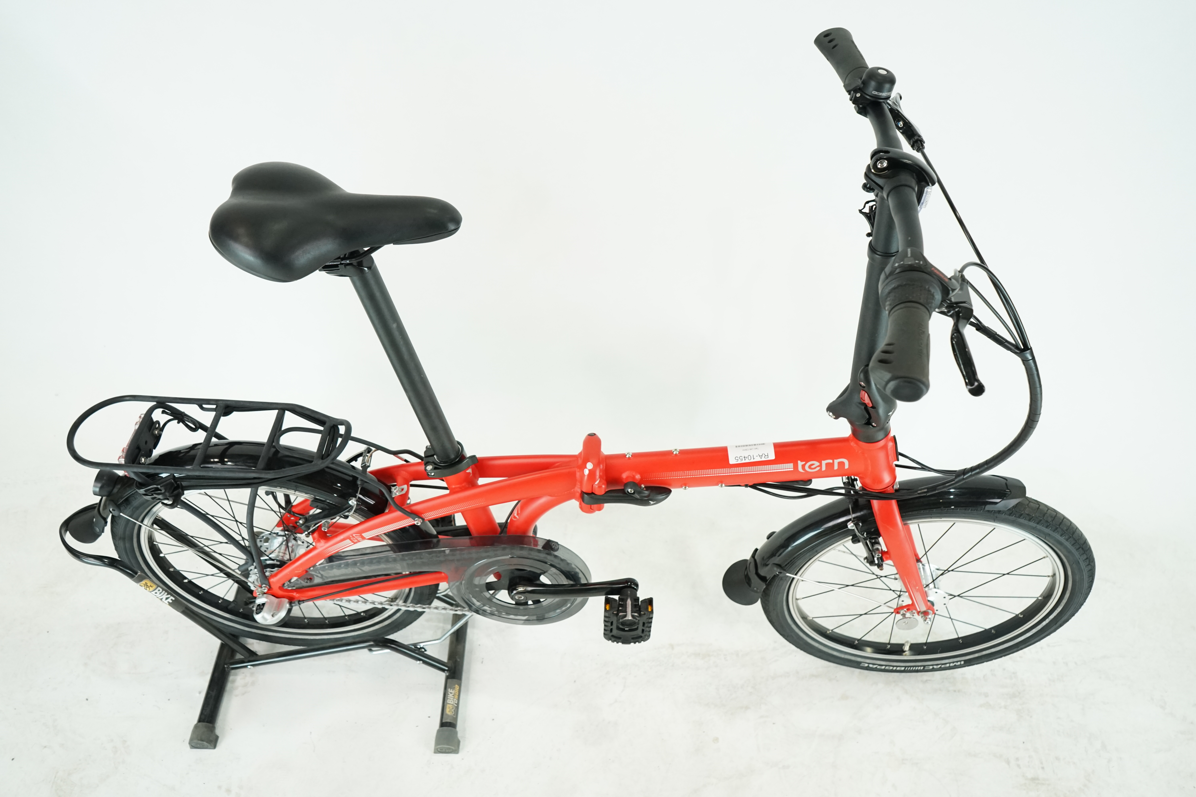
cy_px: 398
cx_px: 598
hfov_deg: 65.5
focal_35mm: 28
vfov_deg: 46.4
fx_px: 930
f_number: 5.6
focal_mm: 28
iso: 2000
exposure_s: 1/200
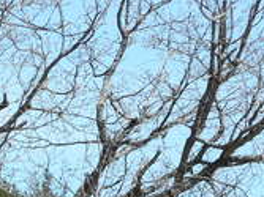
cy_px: 329
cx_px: -109
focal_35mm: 367
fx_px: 2797
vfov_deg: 4.0
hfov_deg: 5.4
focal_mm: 18.2
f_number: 5.8
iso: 80
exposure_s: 1/250
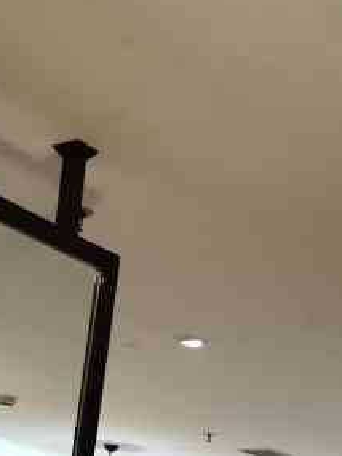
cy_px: 482
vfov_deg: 21.9
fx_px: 1119
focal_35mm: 85
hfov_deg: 17.2
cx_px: 54
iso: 500
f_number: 1.8
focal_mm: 4.75
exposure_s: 1/50
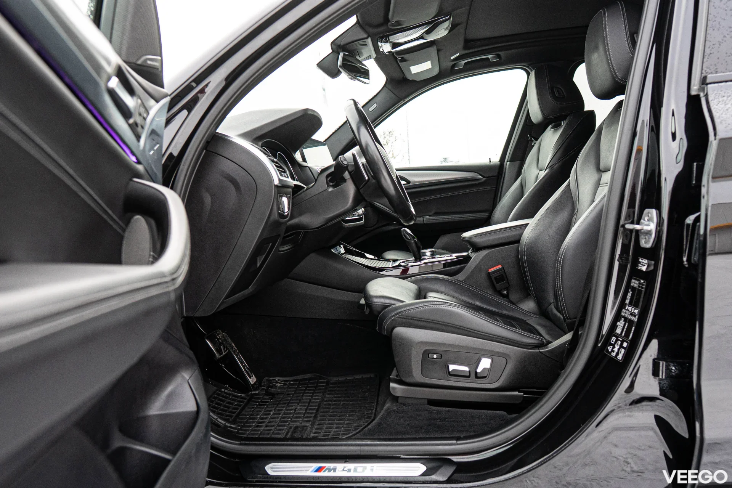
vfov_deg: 53.1
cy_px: 244
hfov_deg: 73.7
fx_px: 488
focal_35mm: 24
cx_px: 366
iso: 500
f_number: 3.2
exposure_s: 1/200
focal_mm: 16
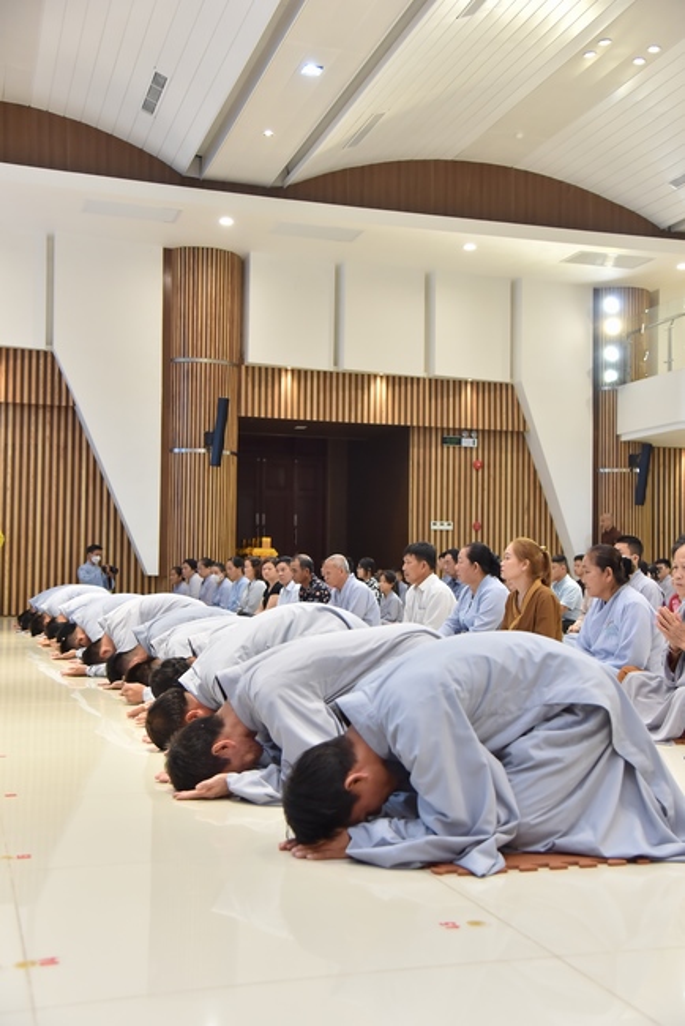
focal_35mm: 40
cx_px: 342
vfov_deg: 48.4
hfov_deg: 33.4
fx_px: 1140
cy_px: 513
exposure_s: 1/125
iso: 1600
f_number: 4.5
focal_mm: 40
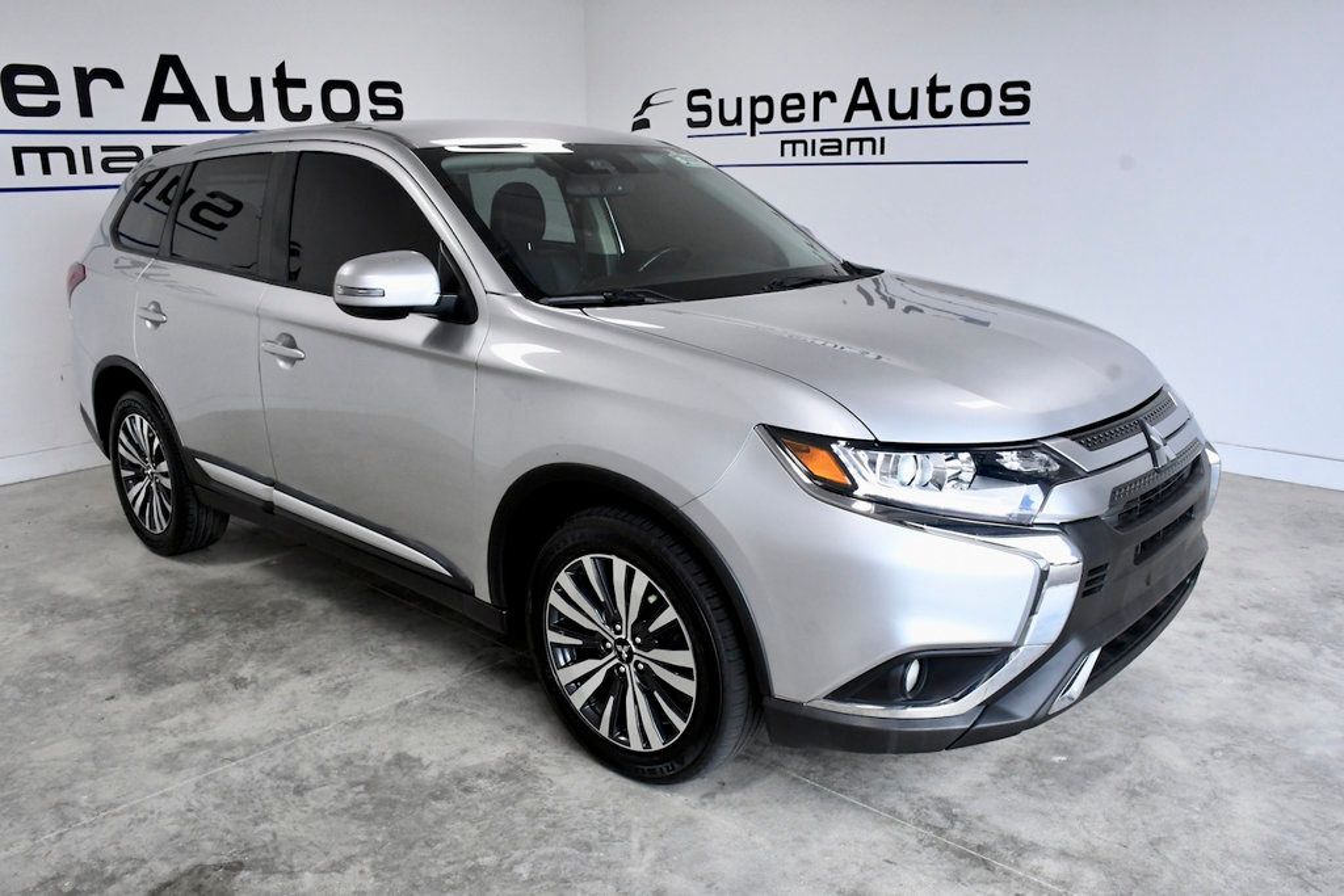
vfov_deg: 47.9
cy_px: 448
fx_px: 1008
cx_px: 672
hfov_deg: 67.4
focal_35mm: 27
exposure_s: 1/400
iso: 2500
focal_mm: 18
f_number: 10
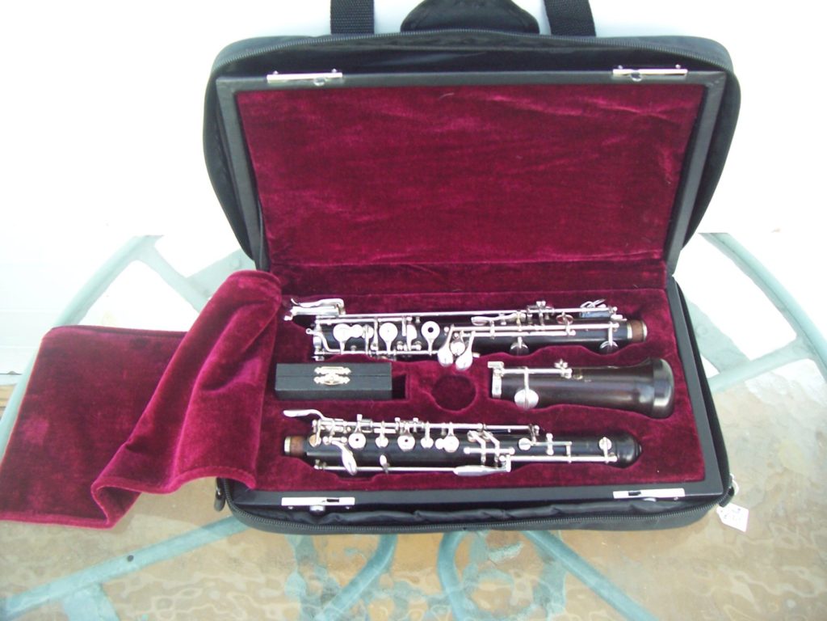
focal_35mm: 34
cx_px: 414
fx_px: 812
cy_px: 310
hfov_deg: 54.0
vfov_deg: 41.8
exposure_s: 1/30
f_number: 2.7
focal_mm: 5.6
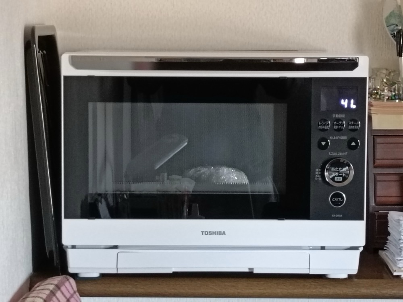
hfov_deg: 19.4
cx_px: 202
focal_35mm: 101
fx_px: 1176
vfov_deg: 14.6
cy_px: 151
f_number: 1.7
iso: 1250
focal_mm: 4.7
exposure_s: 1/24
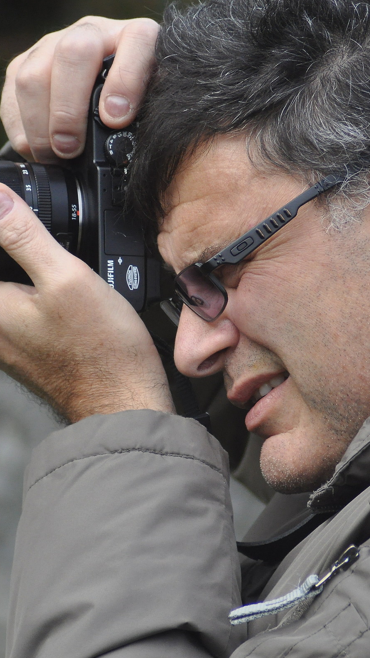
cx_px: 199
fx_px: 8266
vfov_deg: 4.6
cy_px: 330
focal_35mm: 474
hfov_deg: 2.6
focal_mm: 200
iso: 1000
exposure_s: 1/500
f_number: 5.6
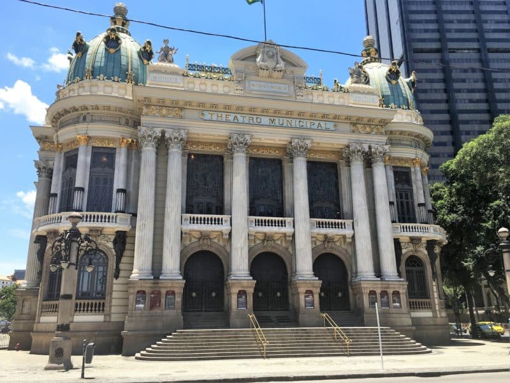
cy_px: 192
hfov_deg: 61.7
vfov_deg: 48.2
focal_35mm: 29
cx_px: 255
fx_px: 427
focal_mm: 4.15
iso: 25
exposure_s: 1/962
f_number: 2.2
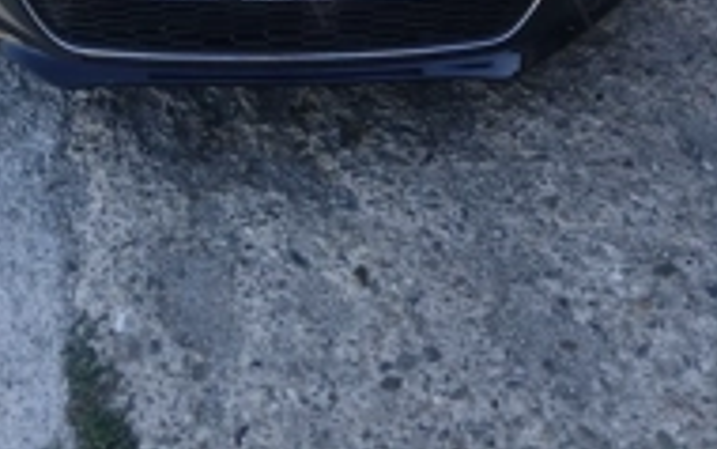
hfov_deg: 35.0
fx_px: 1134
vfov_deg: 18.6
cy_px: -302
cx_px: 291
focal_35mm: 58
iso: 25
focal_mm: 3.98
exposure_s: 1/100
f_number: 1.8
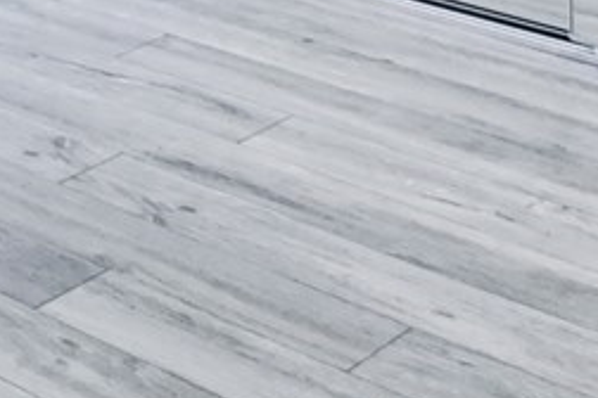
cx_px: -616
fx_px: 1678
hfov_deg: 15.7
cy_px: -617
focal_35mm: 101
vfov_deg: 11.0
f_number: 11
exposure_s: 1/8
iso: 2500
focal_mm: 10
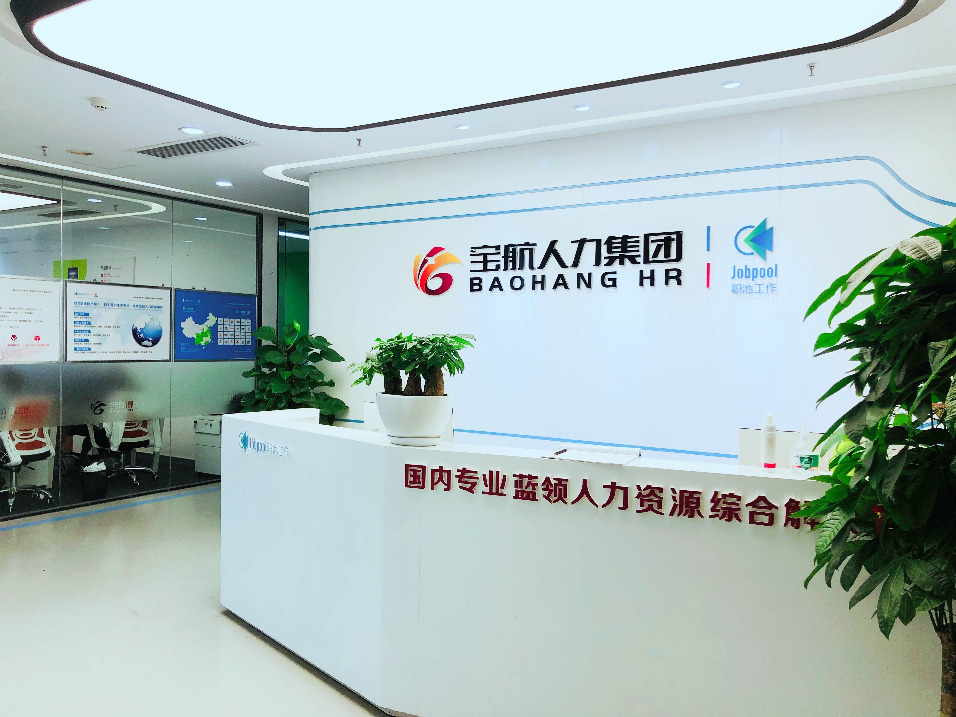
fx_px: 773
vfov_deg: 49.7
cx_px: 478
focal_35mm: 28
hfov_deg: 63.4
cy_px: 358
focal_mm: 4
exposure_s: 1/100
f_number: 1.8
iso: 32
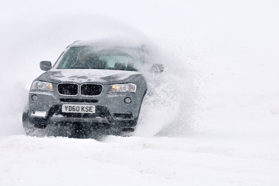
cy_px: 93
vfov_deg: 7.9
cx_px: 140
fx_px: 1347
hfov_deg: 11.8
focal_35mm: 174
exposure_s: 1/500
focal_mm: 116
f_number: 7.1
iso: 200
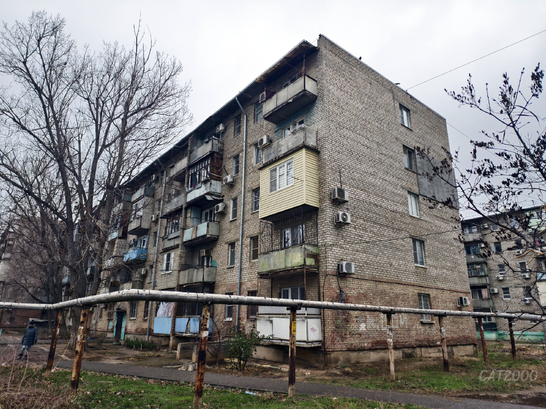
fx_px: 363
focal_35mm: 23
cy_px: 204
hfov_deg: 73.9
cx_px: 273
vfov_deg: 58.9
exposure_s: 1/529
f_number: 1.57
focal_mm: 6.54
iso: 72
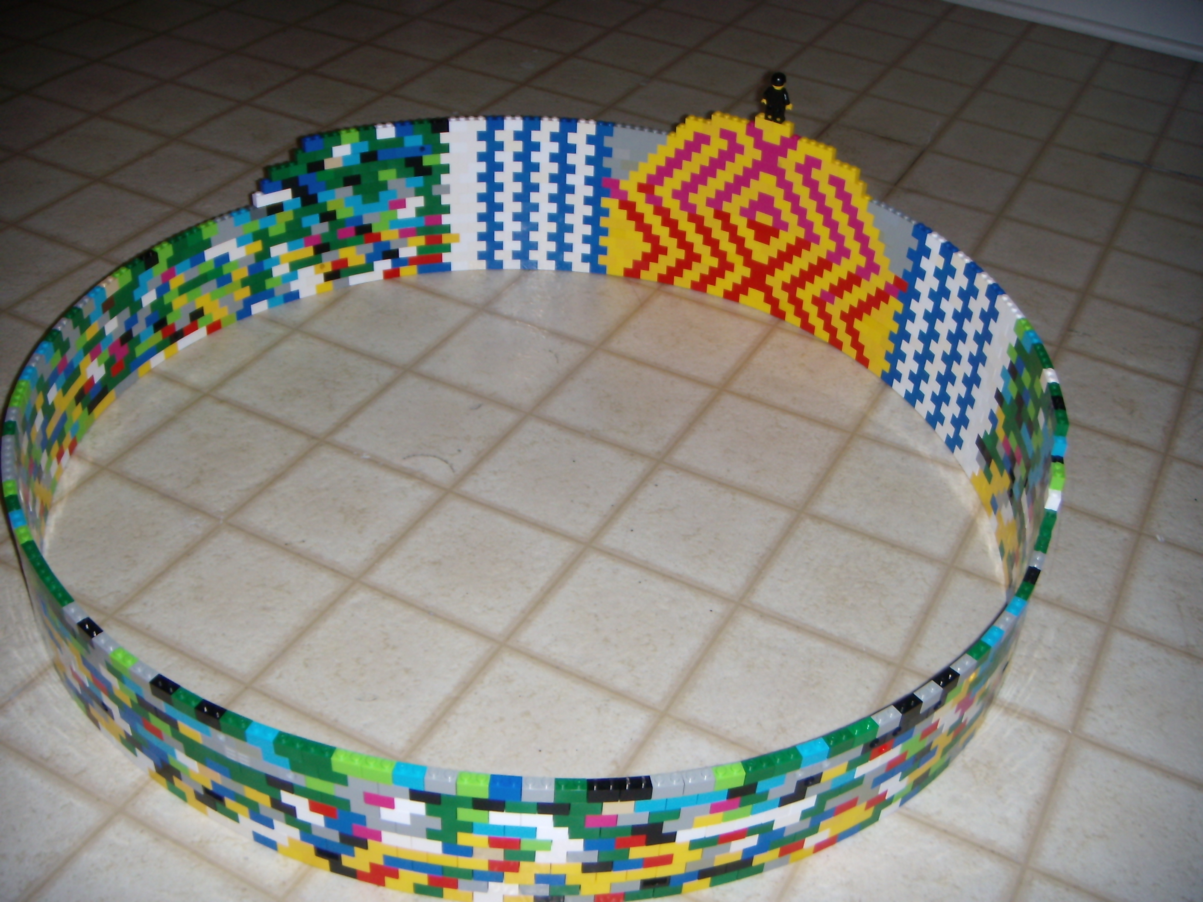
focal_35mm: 38
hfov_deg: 49.0
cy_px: 451
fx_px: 1321
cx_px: 602
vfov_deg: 37.7
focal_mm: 6.4
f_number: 3.5
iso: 64
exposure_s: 1/60.2
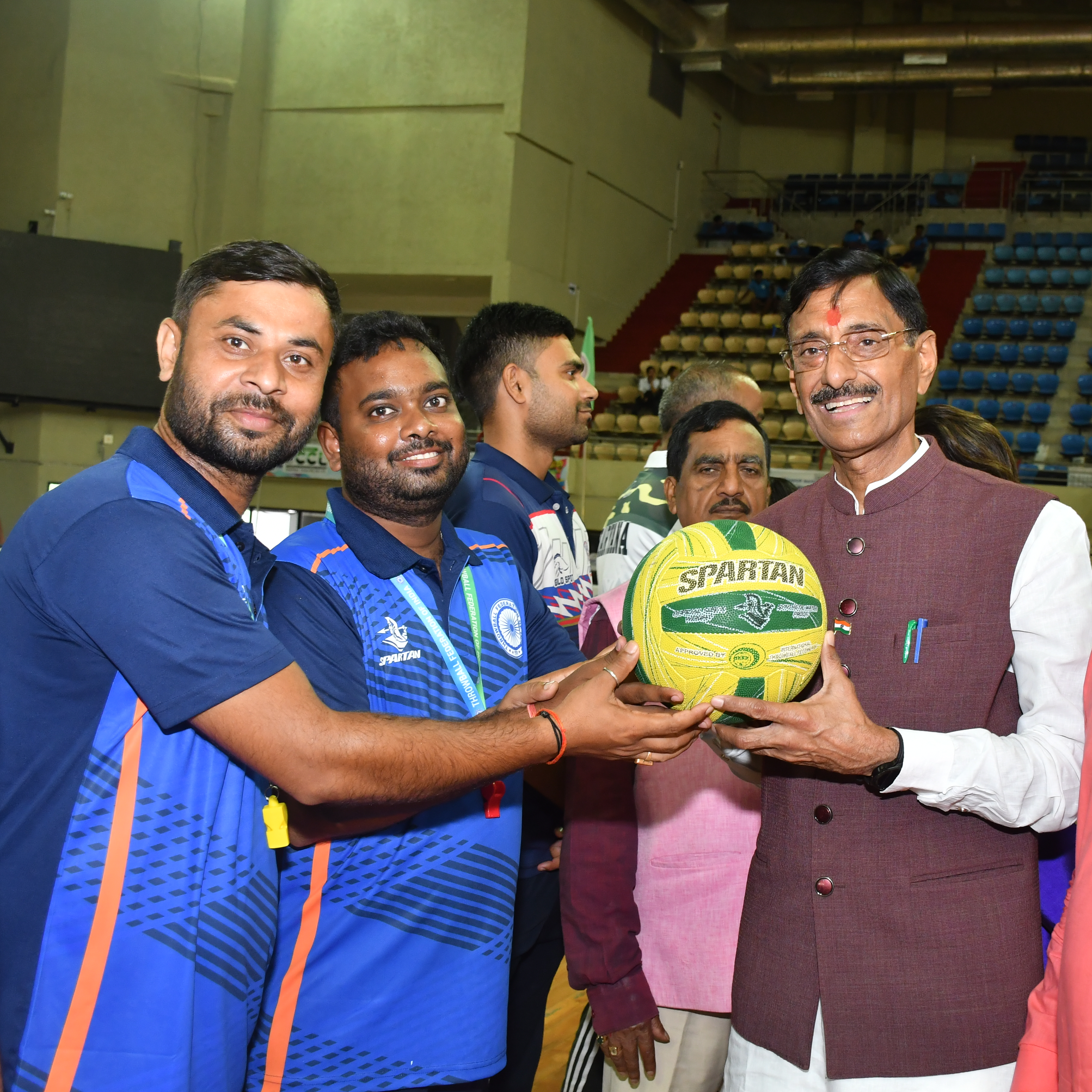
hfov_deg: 38.0
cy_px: 538
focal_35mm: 44
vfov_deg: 38.3
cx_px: 719
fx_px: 1570
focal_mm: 23
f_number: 6.3
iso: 800
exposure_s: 1/60
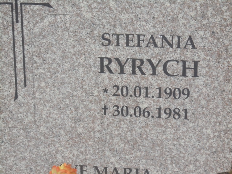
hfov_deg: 16.1
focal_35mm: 122
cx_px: 116
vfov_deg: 12.1
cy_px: 87
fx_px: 818
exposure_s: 1/100
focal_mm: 21.8
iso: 400
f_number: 5.6
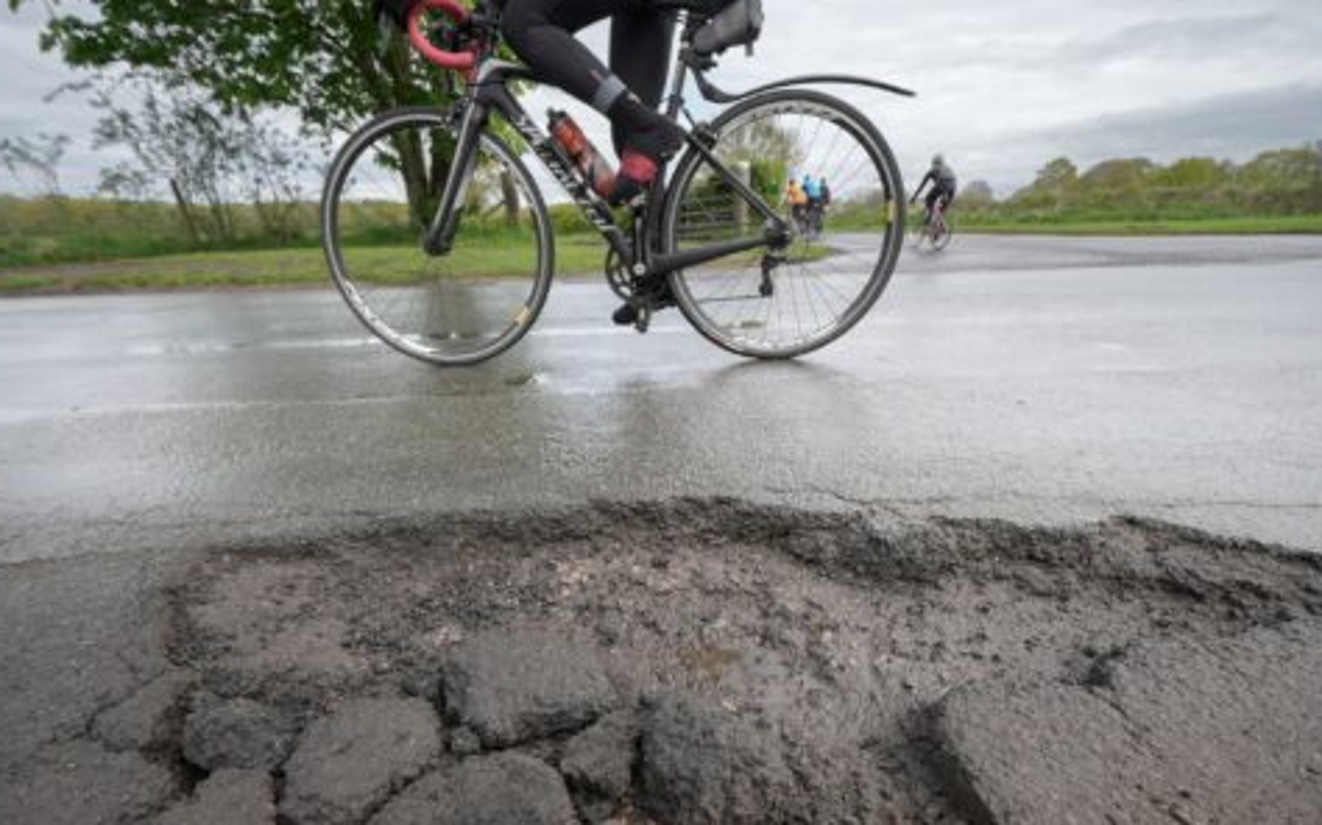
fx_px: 576
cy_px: 511
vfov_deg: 70.2
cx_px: 650
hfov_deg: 97.8
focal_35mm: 16
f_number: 5
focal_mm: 12
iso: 400
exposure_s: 1/800
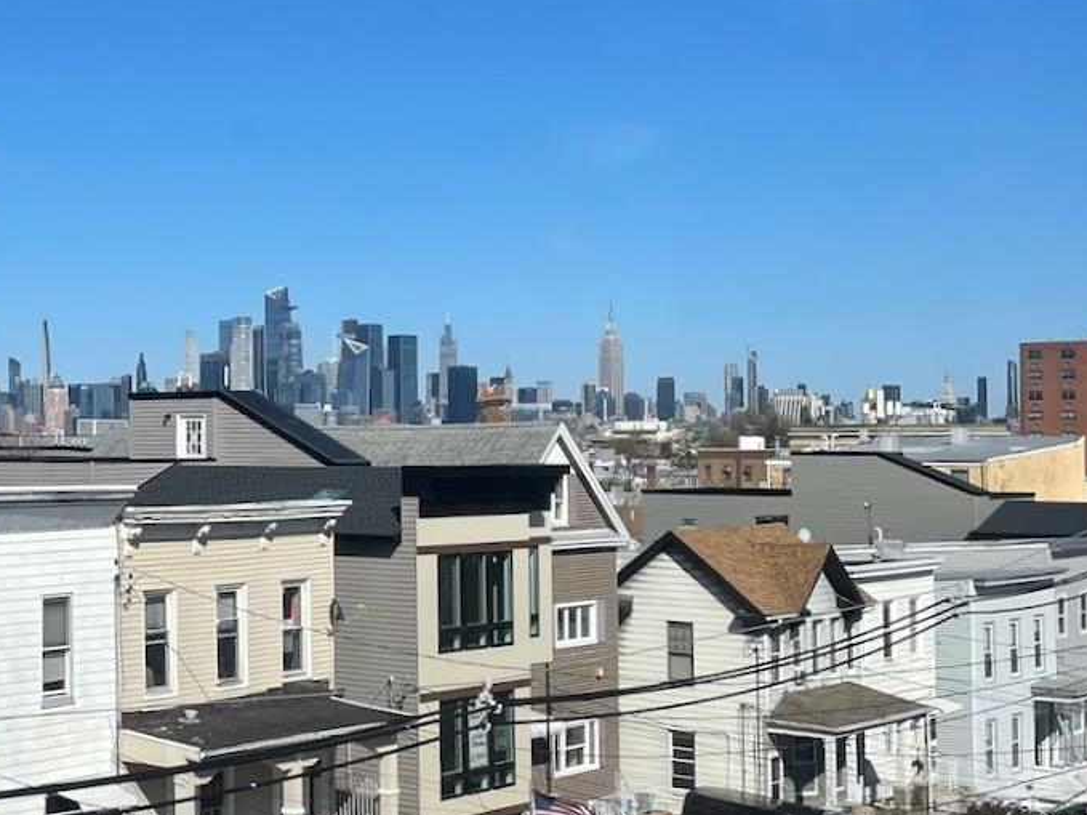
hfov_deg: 38.2
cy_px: 440
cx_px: 314
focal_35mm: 49
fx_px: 1538
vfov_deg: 29.7
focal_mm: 4.2
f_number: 1.6
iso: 32
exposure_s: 1/5051
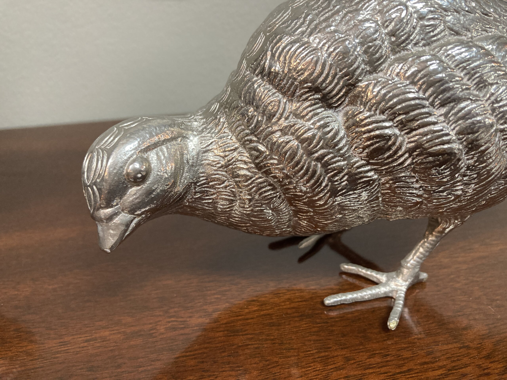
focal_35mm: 28
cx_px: 254
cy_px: 190
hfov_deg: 63.4
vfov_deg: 49.7
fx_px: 410
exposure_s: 1/60
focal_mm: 3.99
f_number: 1.8
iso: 200
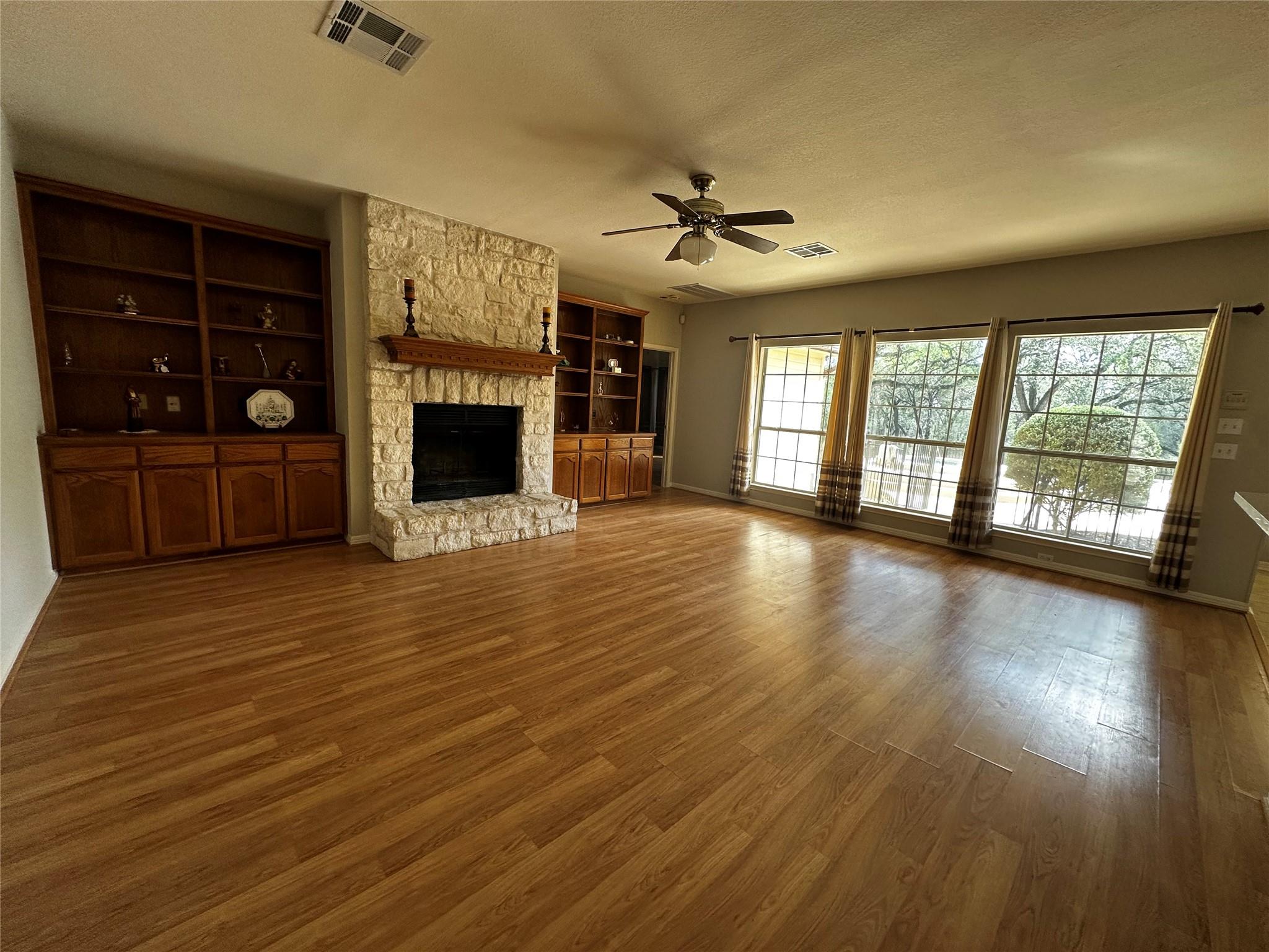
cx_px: 634
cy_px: 476
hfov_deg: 102.1
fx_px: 513
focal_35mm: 14
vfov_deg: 85.7
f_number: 2.2
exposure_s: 1/99
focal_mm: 2.22
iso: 125
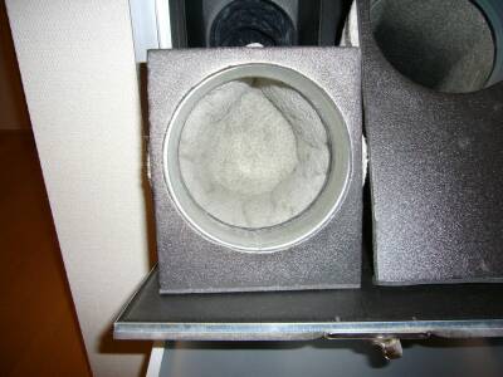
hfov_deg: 63.4
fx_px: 407
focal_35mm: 28
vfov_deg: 49.7
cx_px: 252
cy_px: 188
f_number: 2.8
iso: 100
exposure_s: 1/30
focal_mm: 4.6
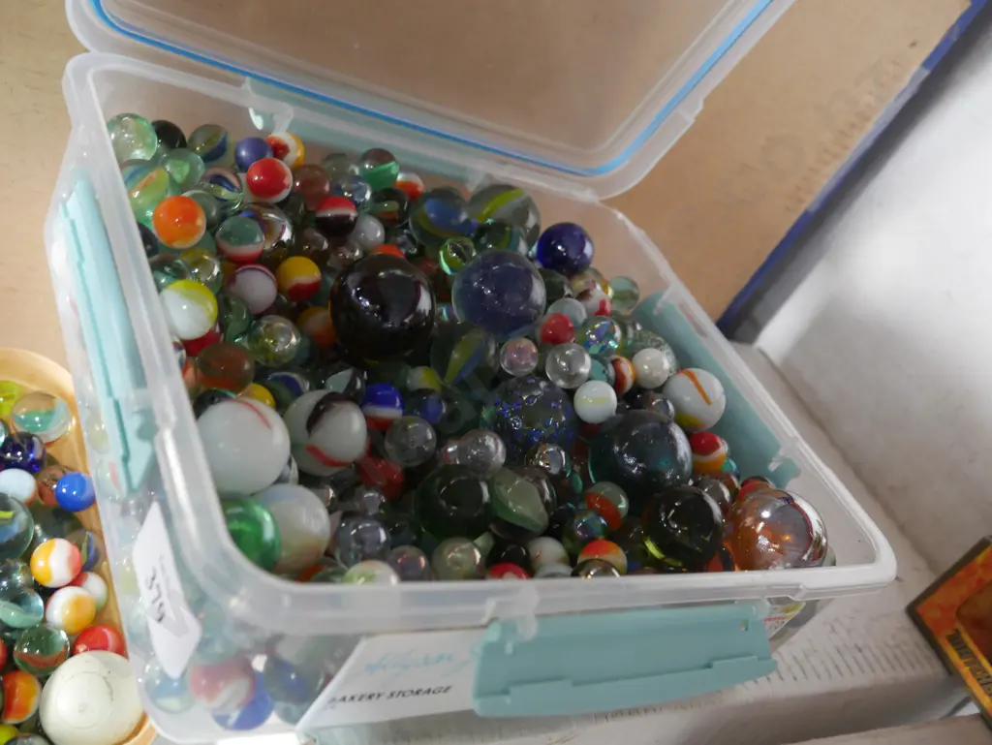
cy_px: 372
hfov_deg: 51.3
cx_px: 496
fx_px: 1032
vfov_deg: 39.7
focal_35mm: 36
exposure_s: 1/60
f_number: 4
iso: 1600
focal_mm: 18
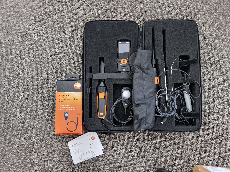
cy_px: 86
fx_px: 153
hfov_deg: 73.9
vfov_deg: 58.9
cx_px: 115
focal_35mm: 23
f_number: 1.8
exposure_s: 1/25
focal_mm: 5.4
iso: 500
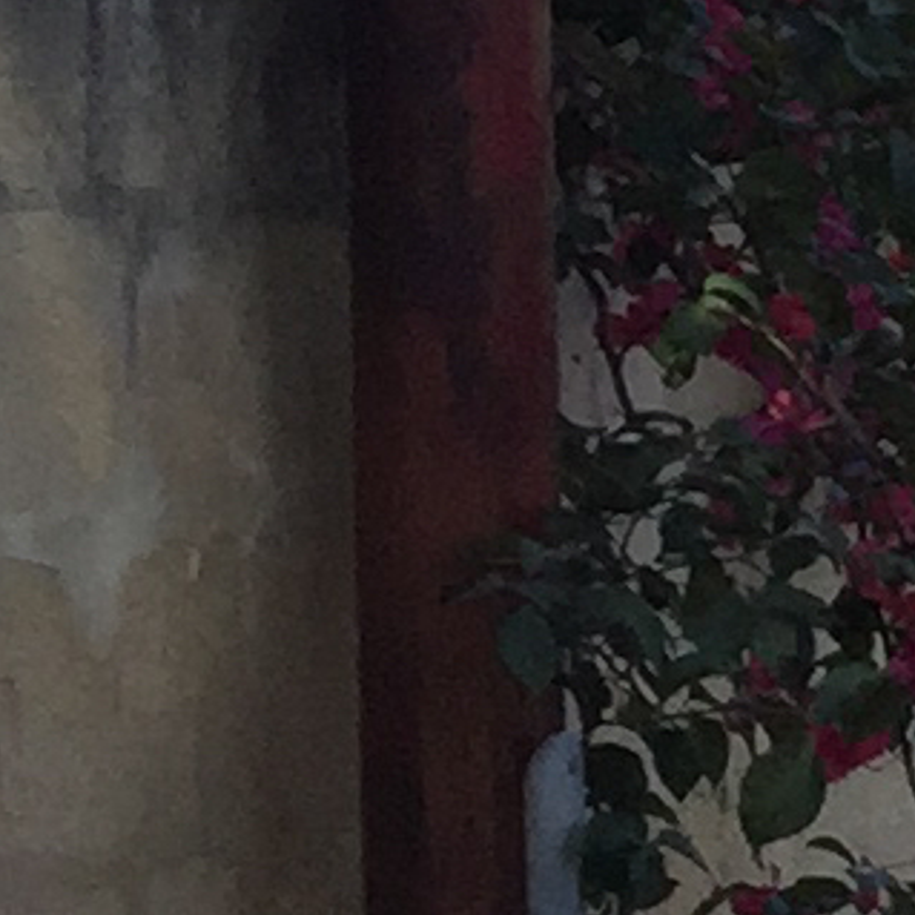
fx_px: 7835
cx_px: 3872
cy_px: 445
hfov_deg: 5.6
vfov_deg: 6.7
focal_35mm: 262
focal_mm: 4.15
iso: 32
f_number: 2.2
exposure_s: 1/682
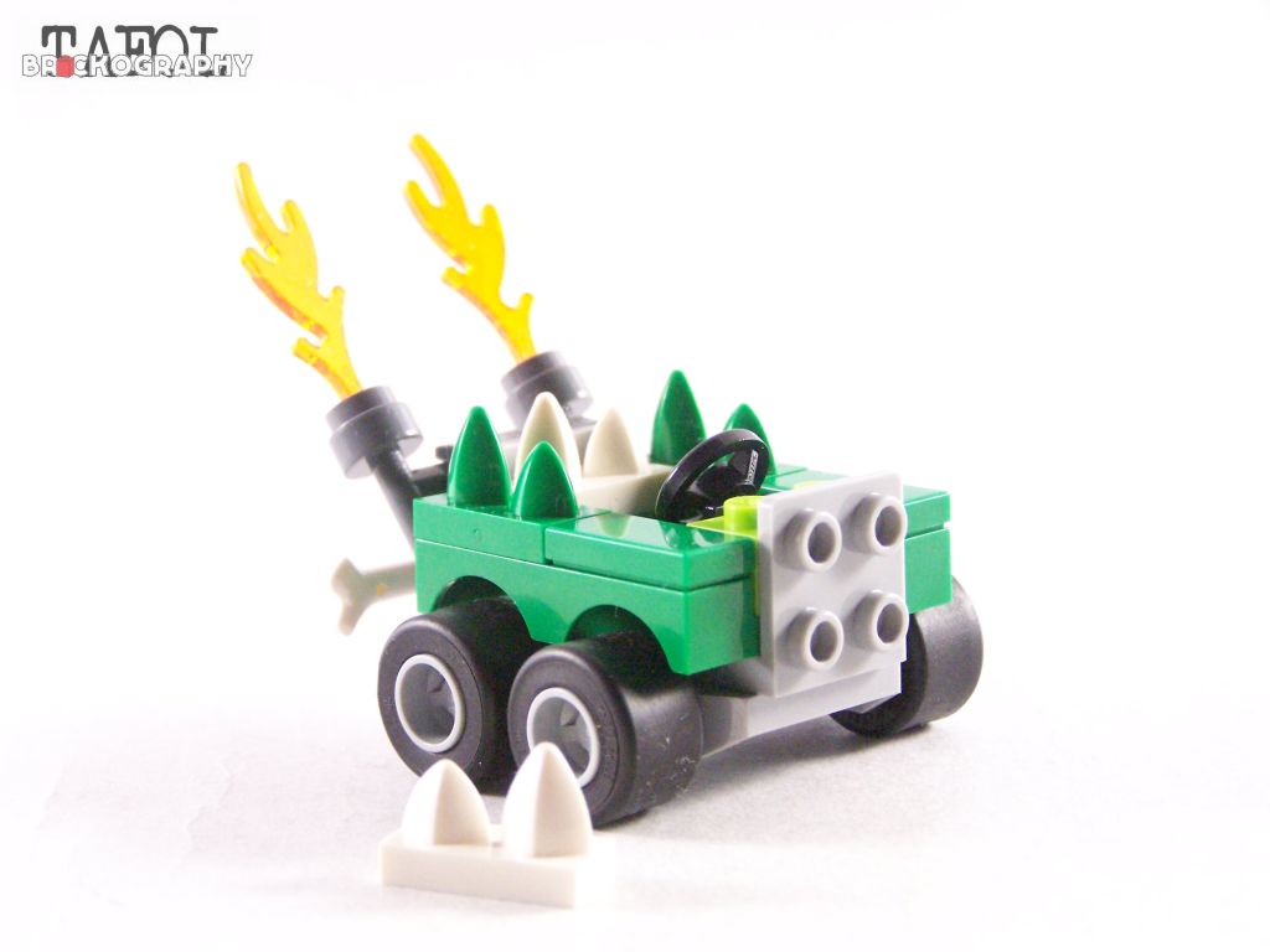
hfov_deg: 20.9
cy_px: 476
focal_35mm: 94
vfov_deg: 15.7
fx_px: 3449
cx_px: 635
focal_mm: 15.6
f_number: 3.2
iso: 400
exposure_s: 1/45
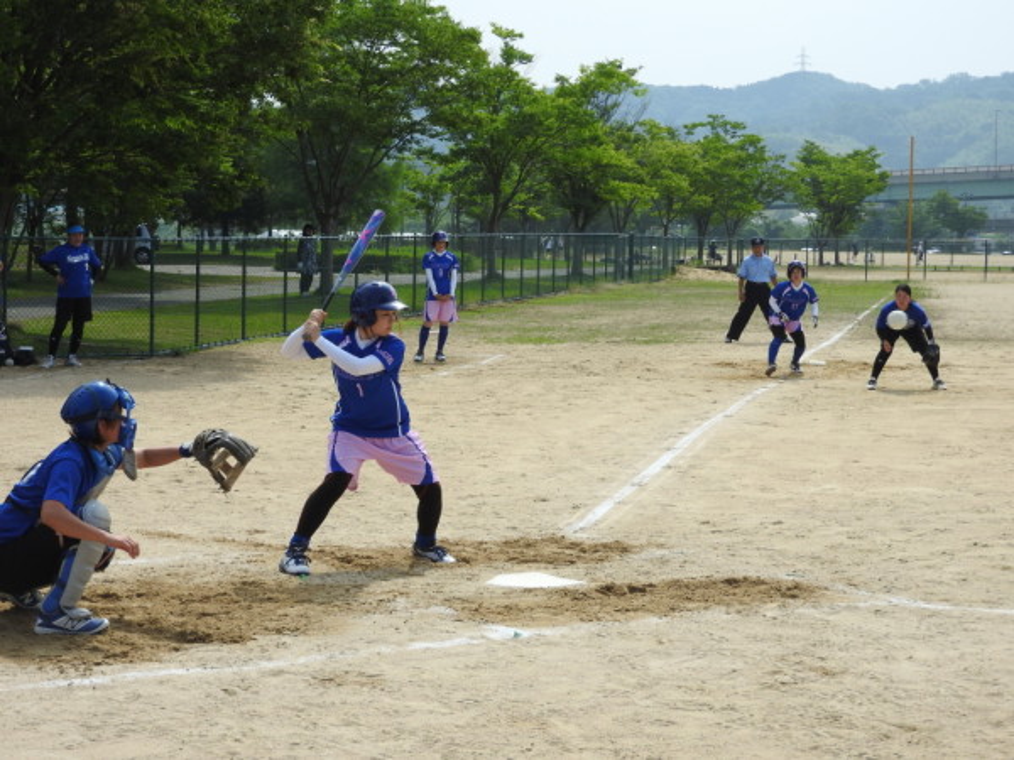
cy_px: 380
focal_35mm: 80
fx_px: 2343
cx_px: 507
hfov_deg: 24.4
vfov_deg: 18.4
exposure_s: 1/640
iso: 100
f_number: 4.5
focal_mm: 14.3
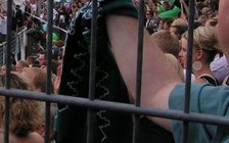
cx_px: -27
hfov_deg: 18.5
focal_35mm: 108
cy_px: -1
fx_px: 674
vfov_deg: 12.0
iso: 50
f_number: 5
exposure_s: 1/100
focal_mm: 5.8
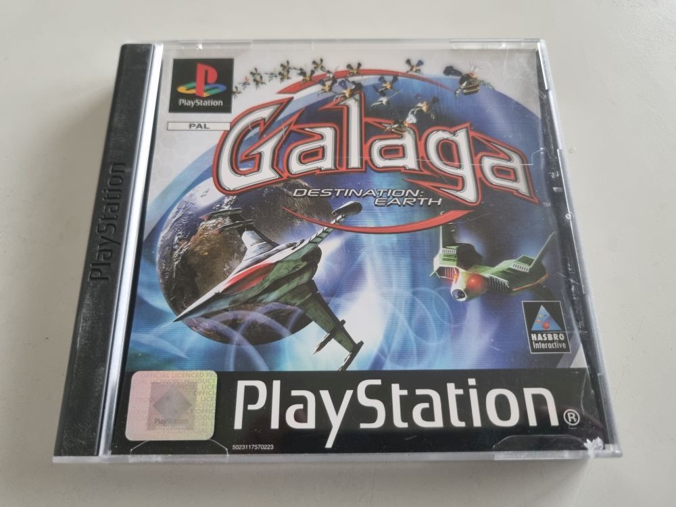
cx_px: 338
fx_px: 508
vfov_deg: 53.1
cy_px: 254
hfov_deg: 67.3
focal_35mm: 26
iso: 400
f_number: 1.8
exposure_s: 1/50
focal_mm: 5.4
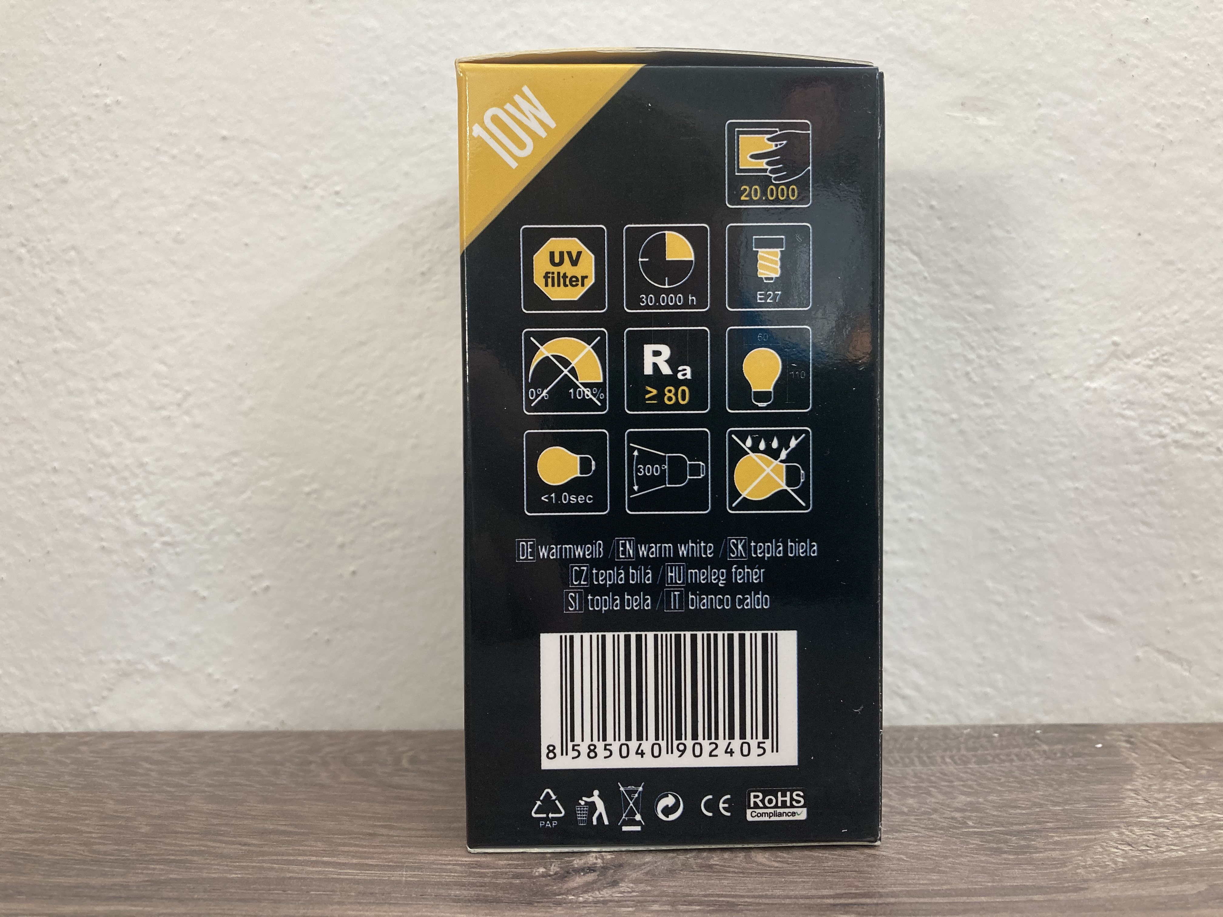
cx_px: 612
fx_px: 989
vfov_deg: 49.7
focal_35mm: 28
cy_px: 458
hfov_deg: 63.4
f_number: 1.8
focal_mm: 3.99
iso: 80
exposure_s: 1/50
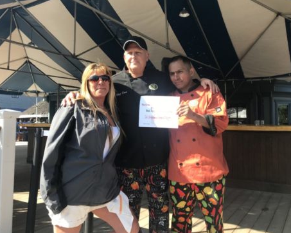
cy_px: 106
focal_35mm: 32
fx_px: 275
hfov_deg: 55.6
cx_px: 157
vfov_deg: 45.7
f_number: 1.8
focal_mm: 3.99
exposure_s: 1/465
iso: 20
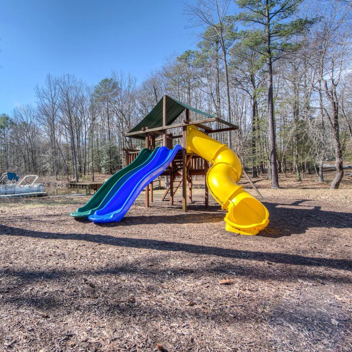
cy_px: 174
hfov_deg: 71.7
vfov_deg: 74.8
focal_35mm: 20
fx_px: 230
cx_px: 106
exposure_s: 1/320
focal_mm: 15
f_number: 8
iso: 200
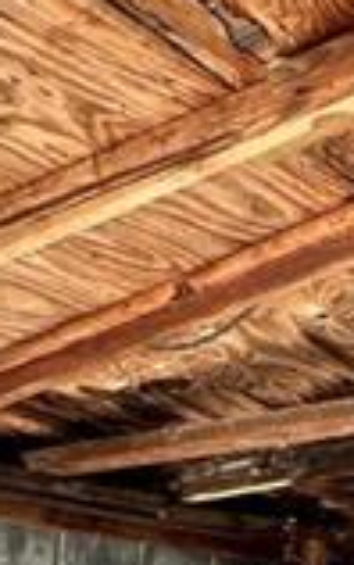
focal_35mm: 72
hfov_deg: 14.7
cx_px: 726
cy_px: 647
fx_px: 1109
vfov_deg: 26.0
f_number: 2.2
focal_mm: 2.22
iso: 80
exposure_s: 1/99
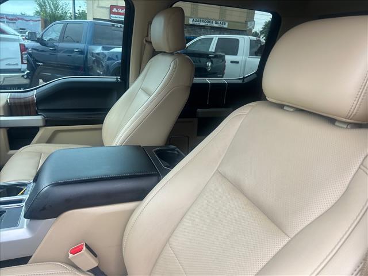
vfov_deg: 53.1
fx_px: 276
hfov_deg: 67.3
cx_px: 184
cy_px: 138
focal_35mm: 26
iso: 32
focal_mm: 5.7
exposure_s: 1/133
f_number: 1.5
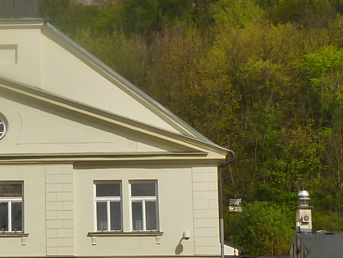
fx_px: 1843
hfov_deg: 10.6
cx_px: 63
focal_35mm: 186
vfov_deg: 8.0
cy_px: 86
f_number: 5.6
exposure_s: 1/400
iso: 80
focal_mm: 7.3
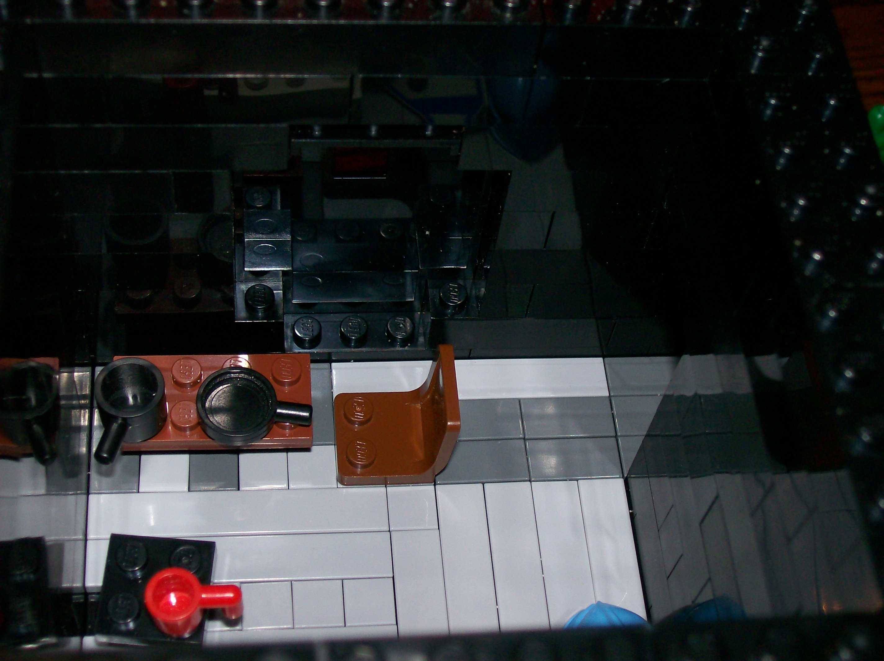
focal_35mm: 56
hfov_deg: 34.4
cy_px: 330
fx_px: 1429
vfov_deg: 26.1
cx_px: 442
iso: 80
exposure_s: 1/83.6
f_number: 3.4
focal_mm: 9.4
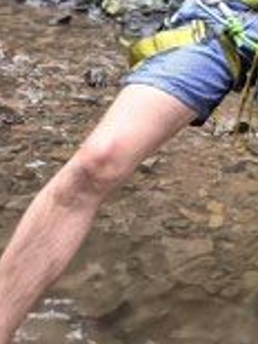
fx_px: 945
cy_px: -260
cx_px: 525
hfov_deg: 13.3
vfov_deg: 17.2
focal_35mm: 95
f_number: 1.8
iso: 1000
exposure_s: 1/60
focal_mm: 5.4
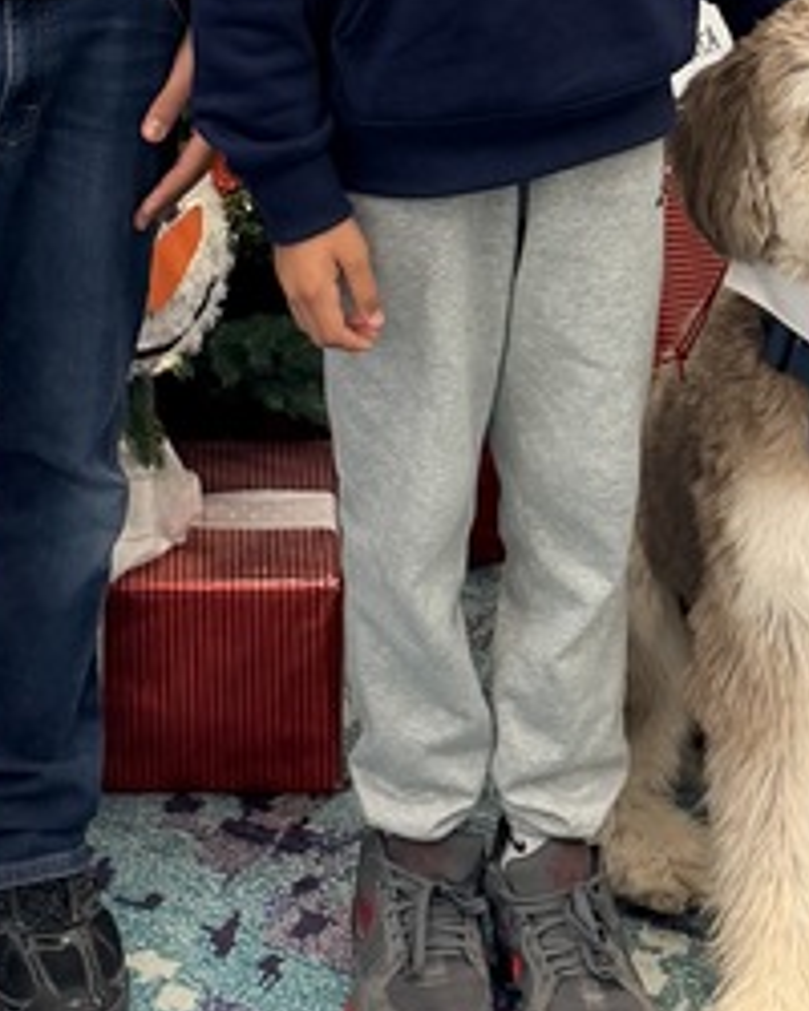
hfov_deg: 15.9
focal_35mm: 96
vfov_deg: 17.3
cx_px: 198
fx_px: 2873
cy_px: -647
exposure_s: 1/196
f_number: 1.78
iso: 200
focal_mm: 6.76
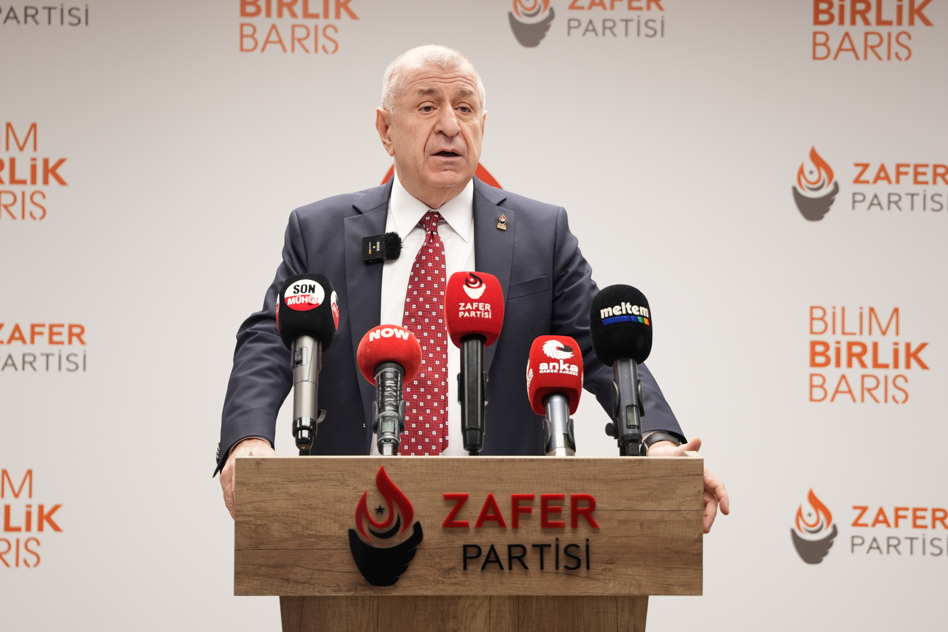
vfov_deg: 13.0
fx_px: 2765
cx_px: 474
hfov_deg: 19.5
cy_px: 316
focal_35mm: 105
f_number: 2.8
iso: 320
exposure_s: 1/100
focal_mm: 70
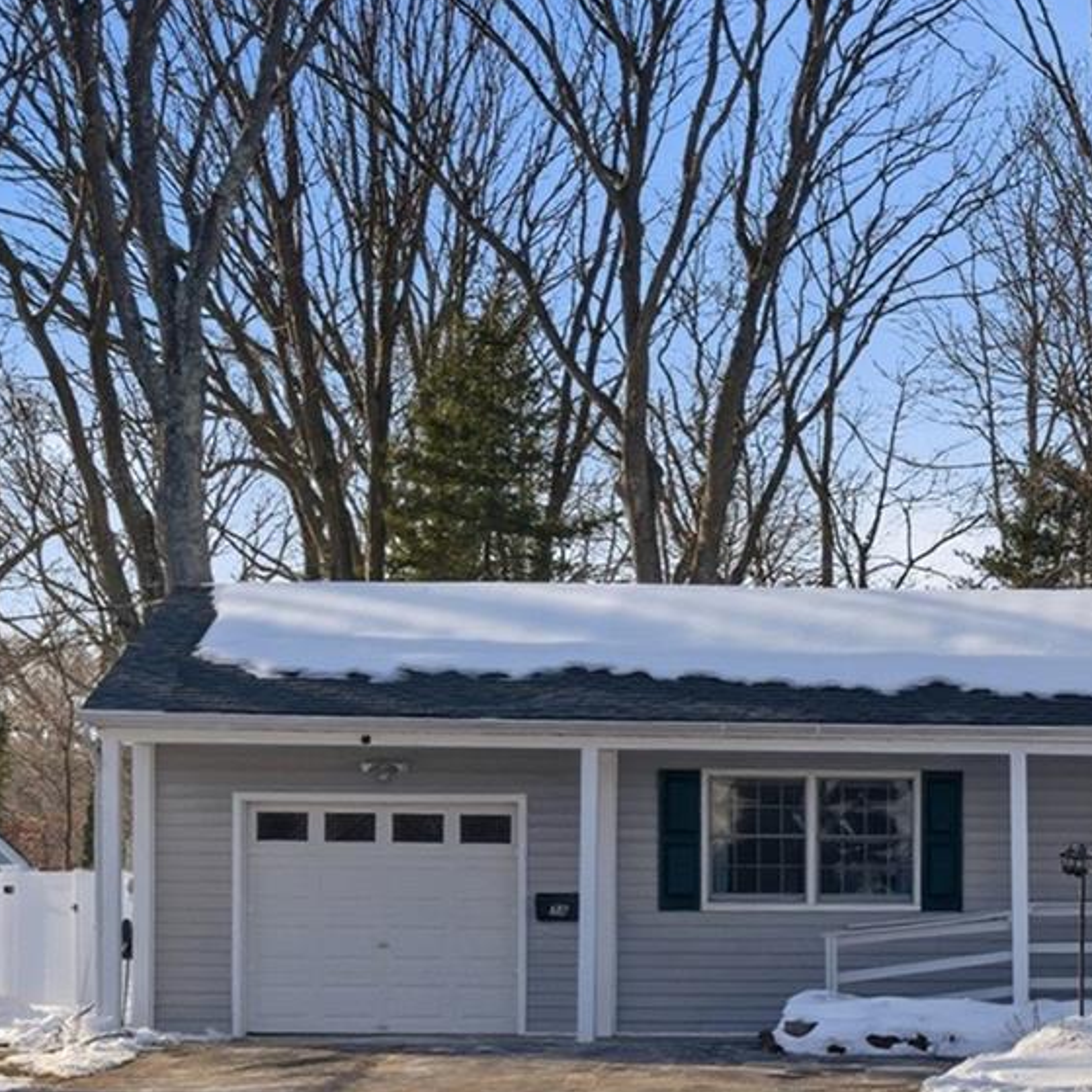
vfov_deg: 15.9
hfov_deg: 14.8
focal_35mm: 109
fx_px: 3890
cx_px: 1668
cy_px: 771
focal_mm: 35
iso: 250
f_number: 9
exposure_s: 1/3200
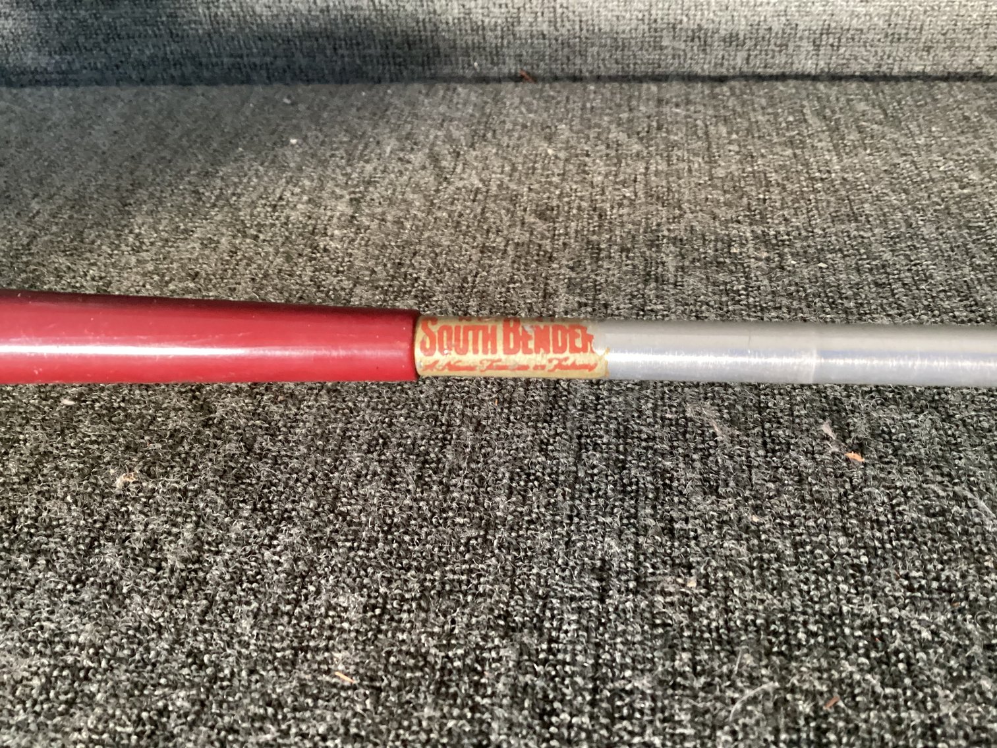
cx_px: 498
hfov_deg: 58.3
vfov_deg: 45.4
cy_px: 374
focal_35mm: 31
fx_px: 893
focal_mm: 3.3
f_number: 2.4
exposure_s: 1/30
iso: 500
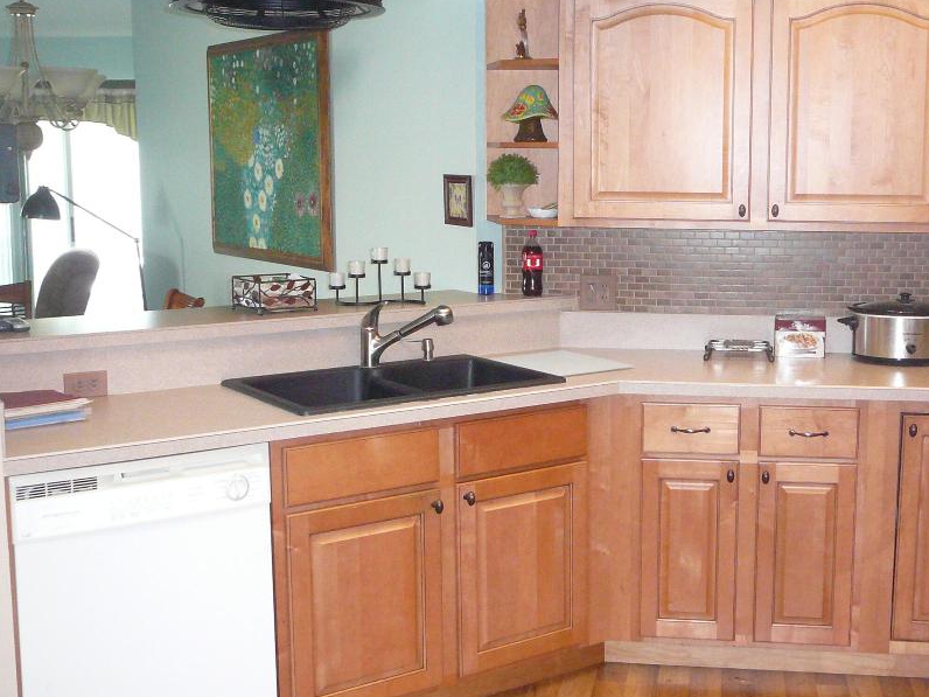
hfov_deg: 41.8
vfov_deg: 32.2
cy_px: 332
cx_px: 580
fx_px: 1208
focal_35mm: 45
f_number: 2.8
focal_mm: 5.2
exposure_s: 1/30
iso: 400
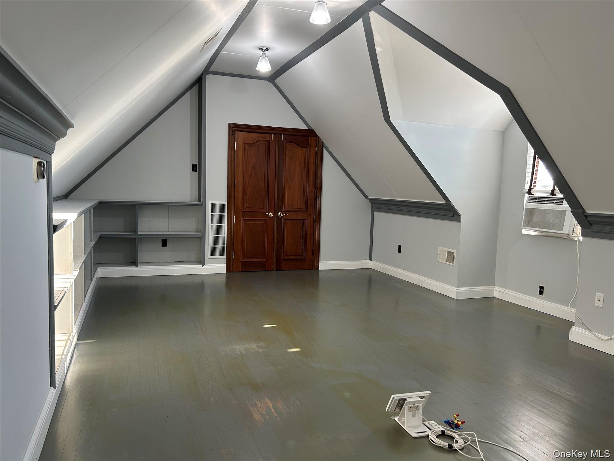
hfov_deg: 67.3
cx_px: 307
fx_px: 461
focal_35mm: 26
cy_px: 230
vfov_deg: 53.1
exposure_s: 1/120
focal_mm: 5.7
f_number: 1.5
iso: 80
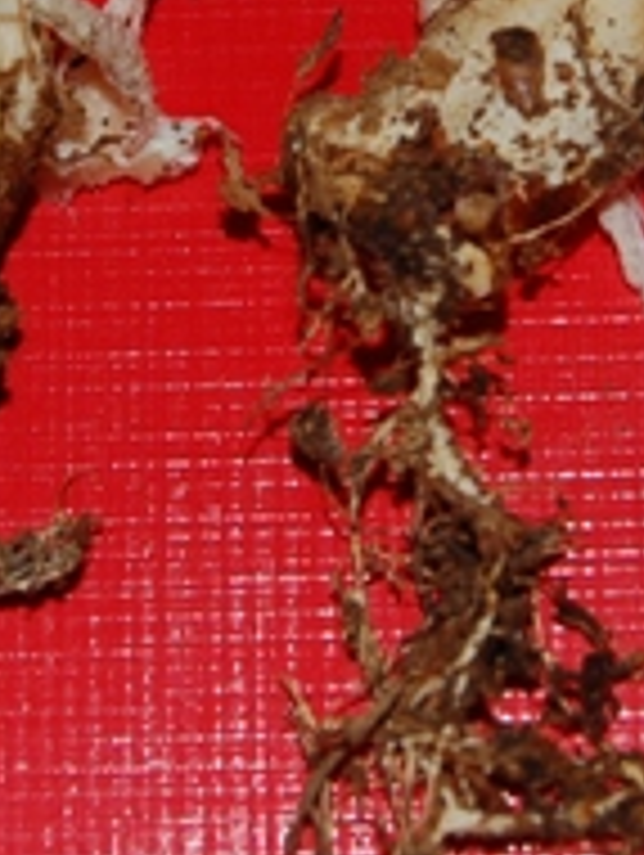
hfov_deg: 7.9
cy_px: -76
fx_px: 4654
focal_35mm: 188
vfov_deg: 10.4
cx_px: 342
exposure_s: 1/125
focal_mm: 31
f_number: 5.6
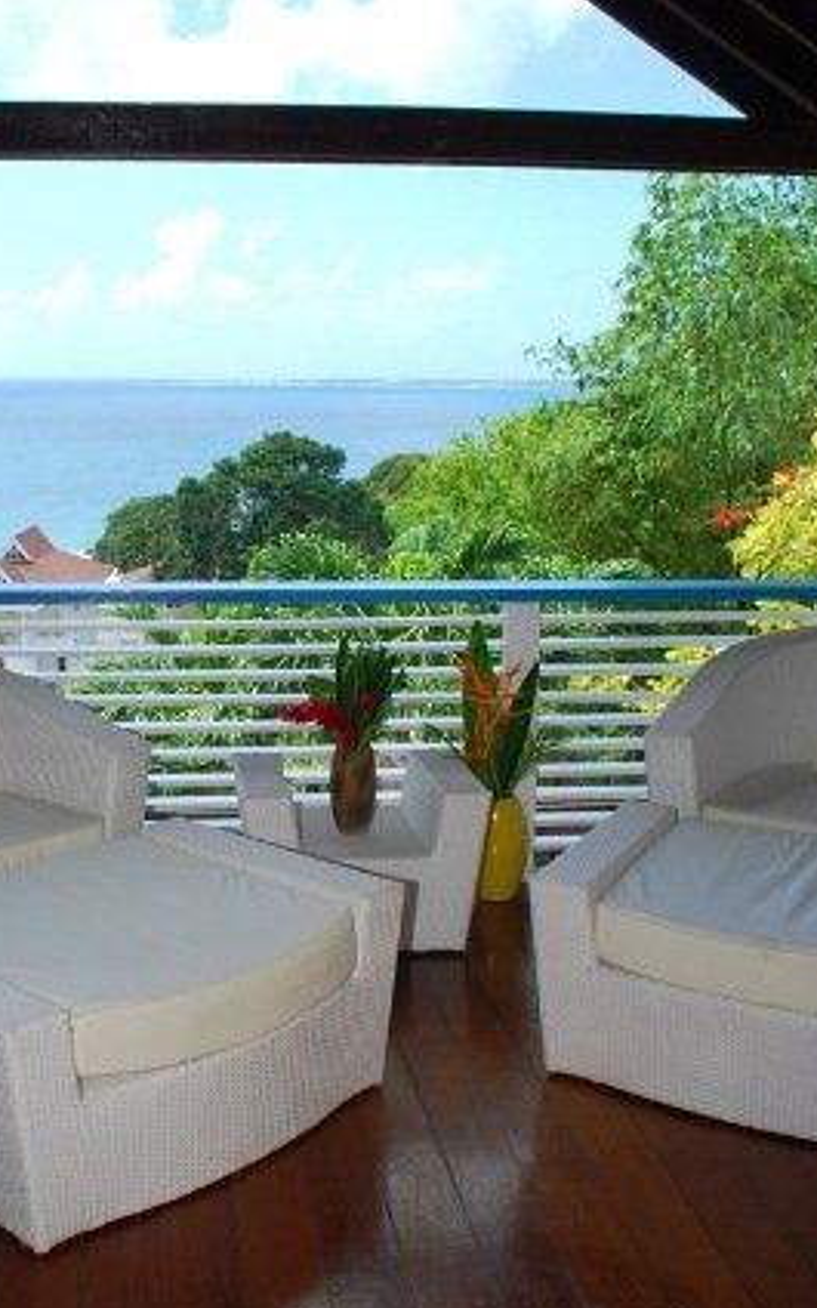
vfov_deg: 50.4
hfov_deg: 32.4
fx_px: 1389
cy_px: 623
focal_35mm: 39
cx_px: 251
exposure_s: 1/200
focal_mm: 18
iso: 200
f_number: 9
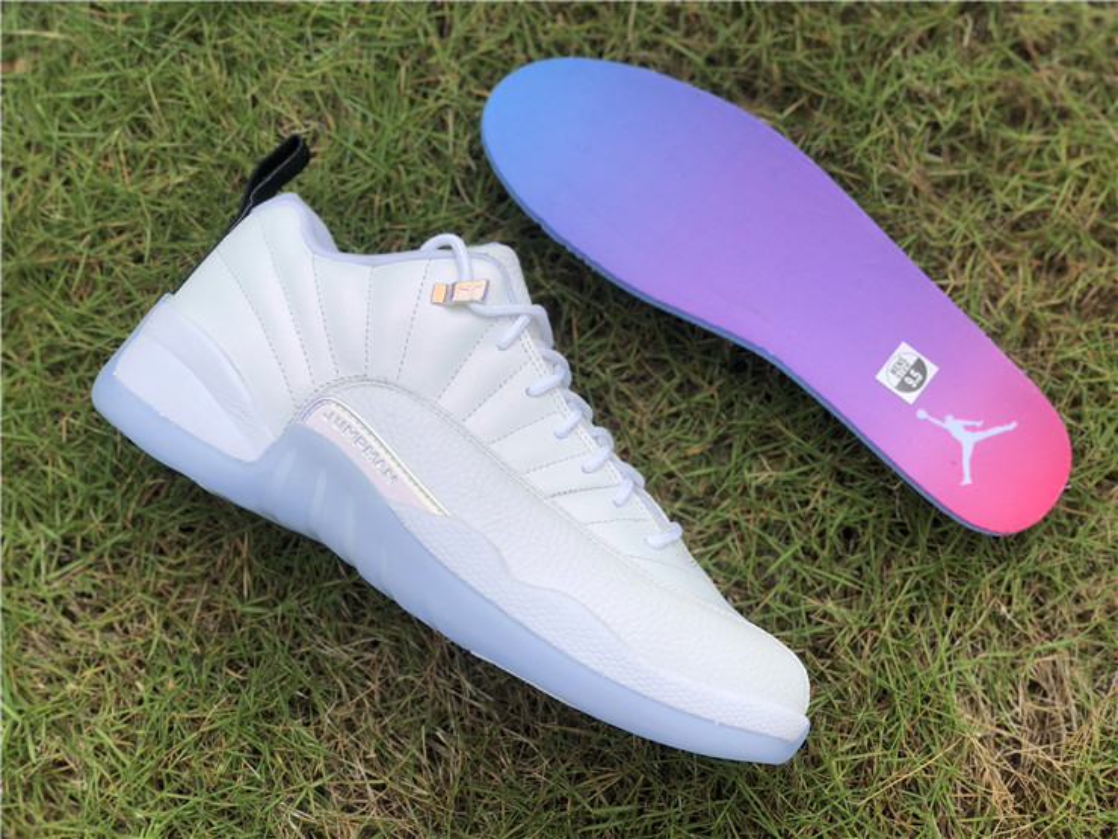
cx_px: 559
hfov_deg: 36.8
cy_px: 420
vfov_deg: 28.0
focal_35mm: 52
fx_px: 1679
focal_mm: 6
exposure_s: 1/1230
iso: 16
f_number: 2.4
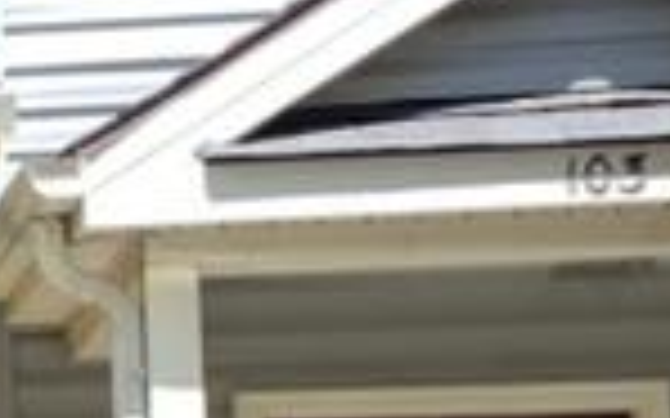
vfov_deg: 6.8
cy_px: 656
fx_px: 3468
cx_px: -1286
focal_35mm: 190
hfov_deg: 9.1
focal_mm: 4.25
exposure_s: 1/782
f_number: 1.8
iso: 32
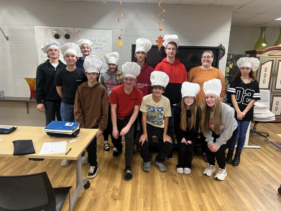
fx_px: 211
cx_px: 140
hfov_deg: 67.3
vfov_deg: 53.1
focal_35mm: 26
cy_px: 106
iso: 125
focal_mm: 5.7
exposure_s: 1/120
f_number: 1.5
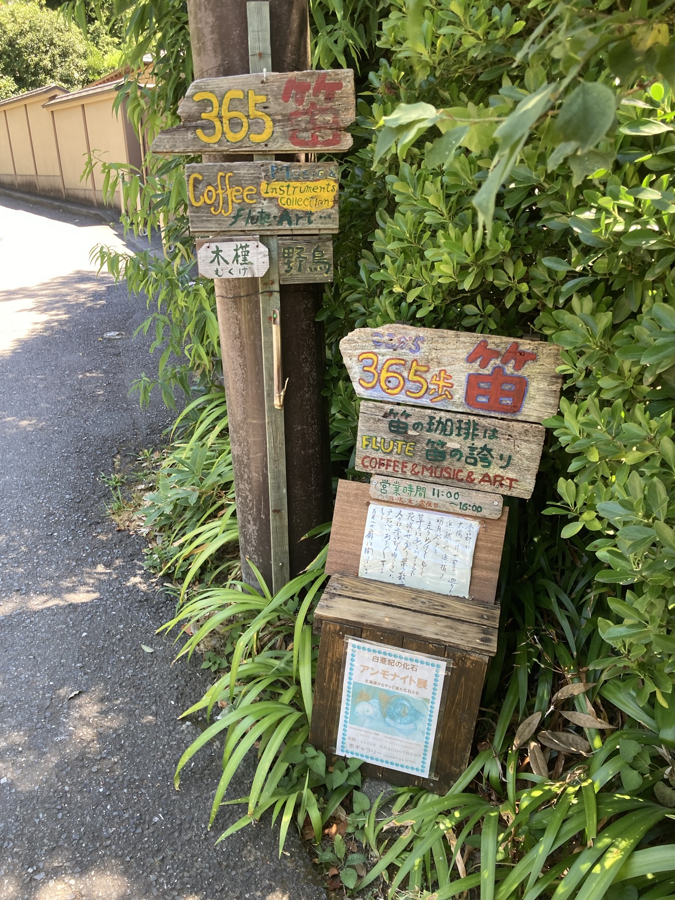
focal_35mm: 28
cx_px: 338
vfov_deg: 63.4
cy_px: 450
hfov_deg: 49.7
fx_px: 728
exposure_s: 1/121
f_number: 1.8
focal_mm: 3.99
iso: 50
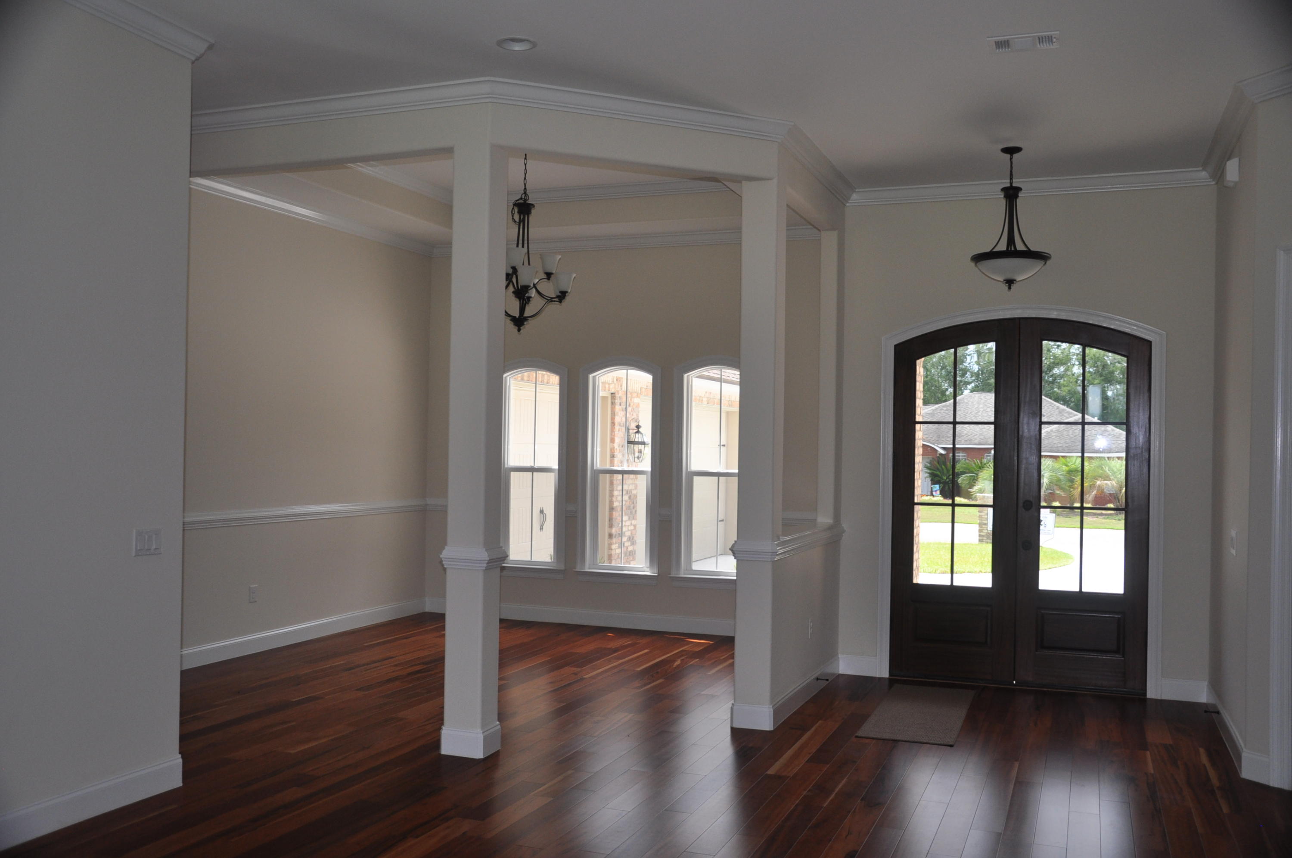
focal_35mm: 33
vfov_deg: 39.9
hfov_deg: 57.3
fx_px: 1183
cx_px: 646
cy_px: 429
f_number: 3.8
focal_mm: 22
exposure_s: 1/200
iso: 360
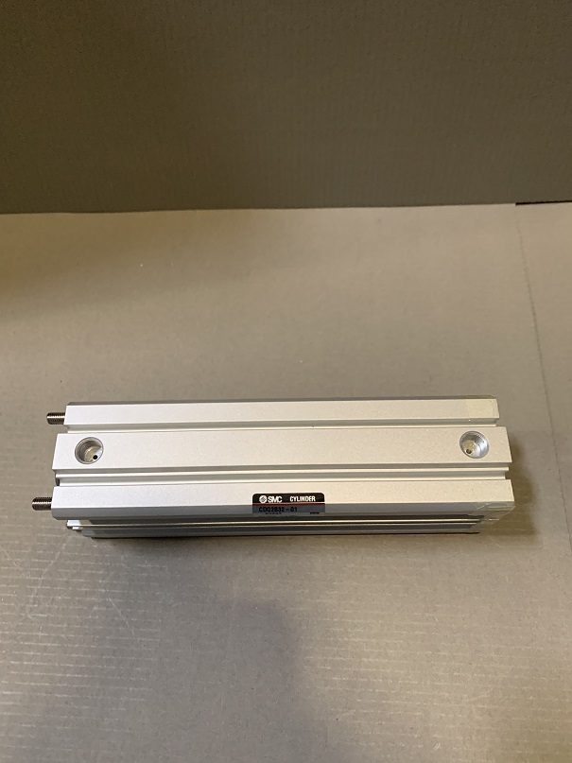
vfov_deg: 67.3
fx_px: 573
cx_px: 286
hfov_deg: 53.1
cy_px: 382
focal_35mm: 26
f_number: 1.8
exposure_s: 1/60
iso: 400
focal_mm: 4.25
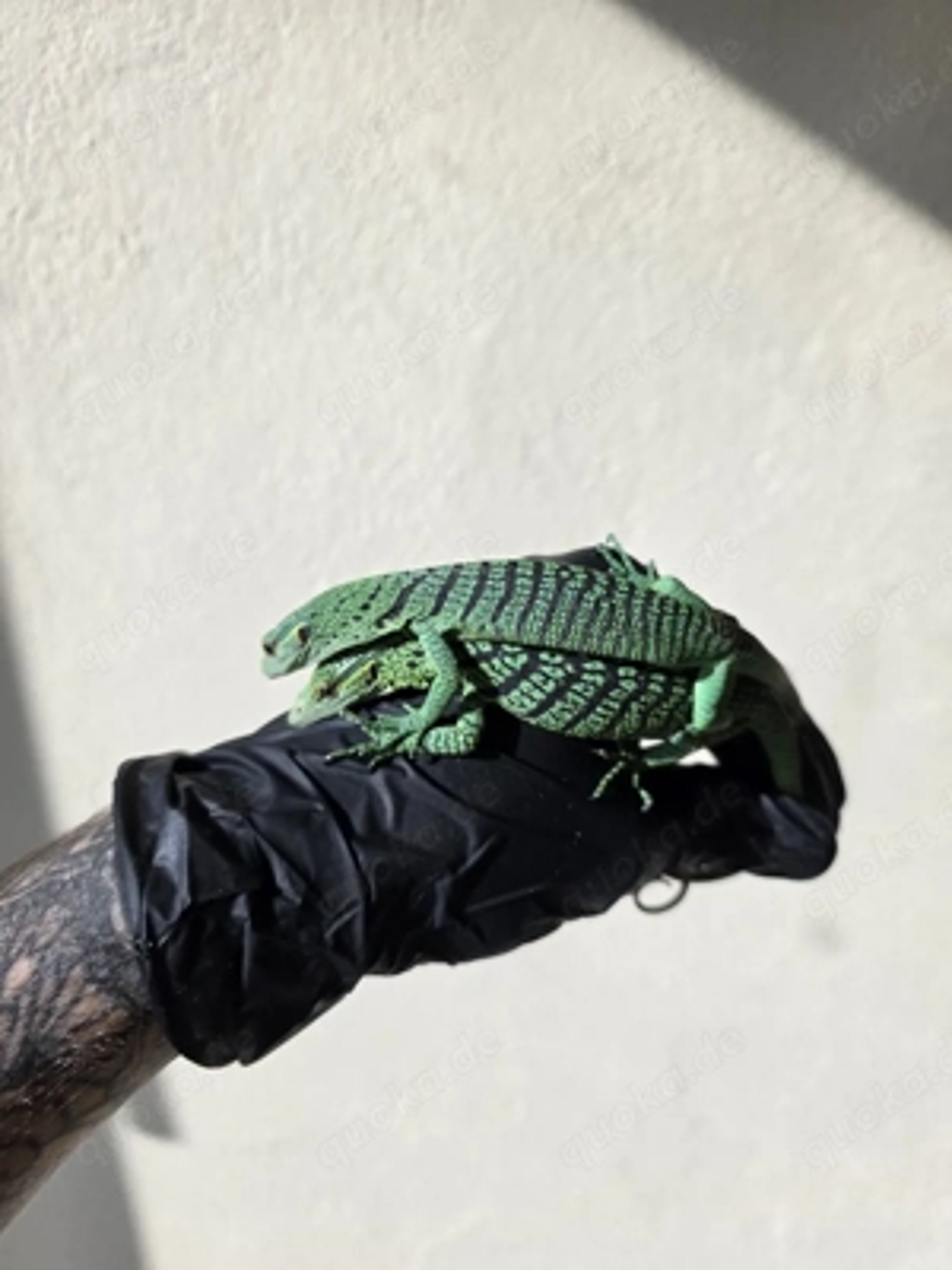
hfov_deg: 58.9
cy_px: 635
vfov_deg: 73.9
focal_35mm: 23
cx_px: 476
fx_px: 843
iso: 80
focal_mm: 6.3
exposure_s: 1/10000
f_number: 1.7
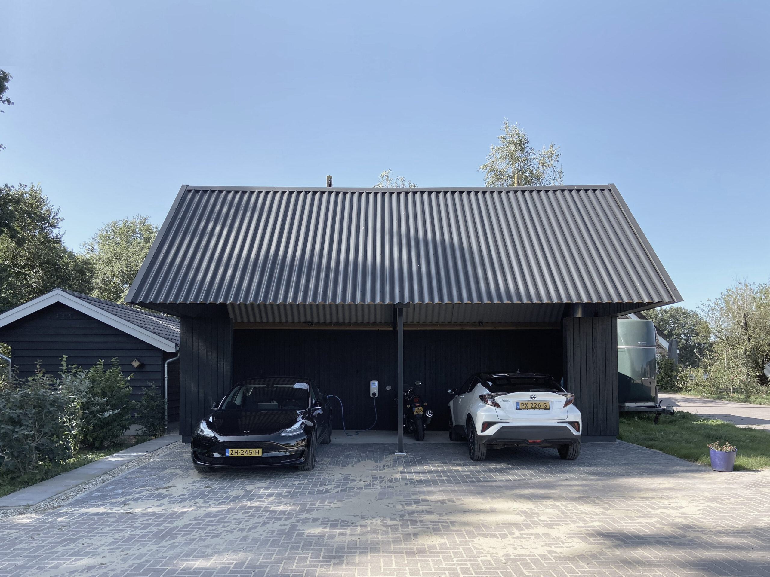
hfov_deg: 67.3
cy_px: 288
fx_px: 578
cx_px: 385
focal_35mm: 26
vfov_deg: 53.1
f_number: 1.8
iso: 32
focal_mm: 4.25
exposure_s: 1/973
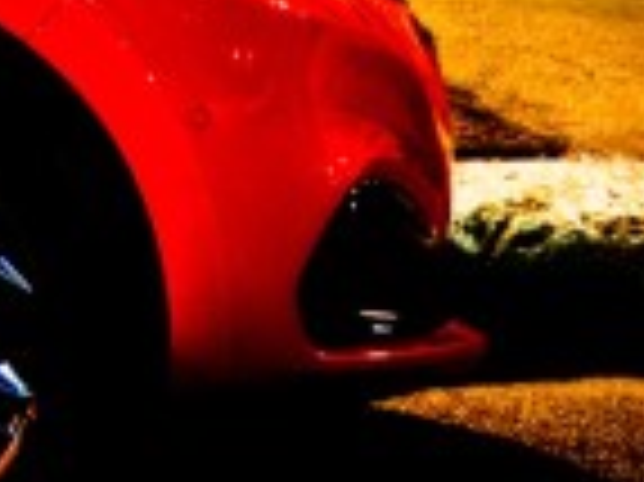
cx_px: -1342
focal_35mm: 303
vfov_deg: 4.8
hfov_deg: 6.0
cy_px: -655
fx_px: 5632
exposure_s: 15
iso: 100
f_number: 20
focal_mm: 48
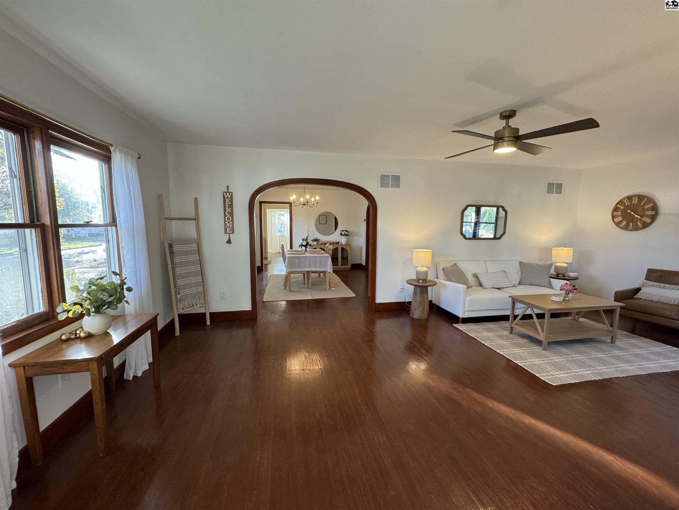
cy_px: 255
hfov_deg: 102.1
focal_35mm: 14
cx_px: 340
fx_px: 275
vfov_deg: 85.7
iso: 250
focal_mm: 2.22
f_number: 2.2
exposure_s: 1/120
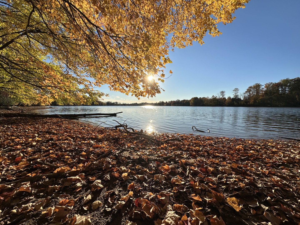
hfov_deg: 102.1
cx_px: 150
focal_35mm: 14
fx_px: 121
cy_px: 112
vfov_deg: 85.7
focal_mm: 2.22
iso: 50
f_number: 2.2
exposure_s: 1/4292
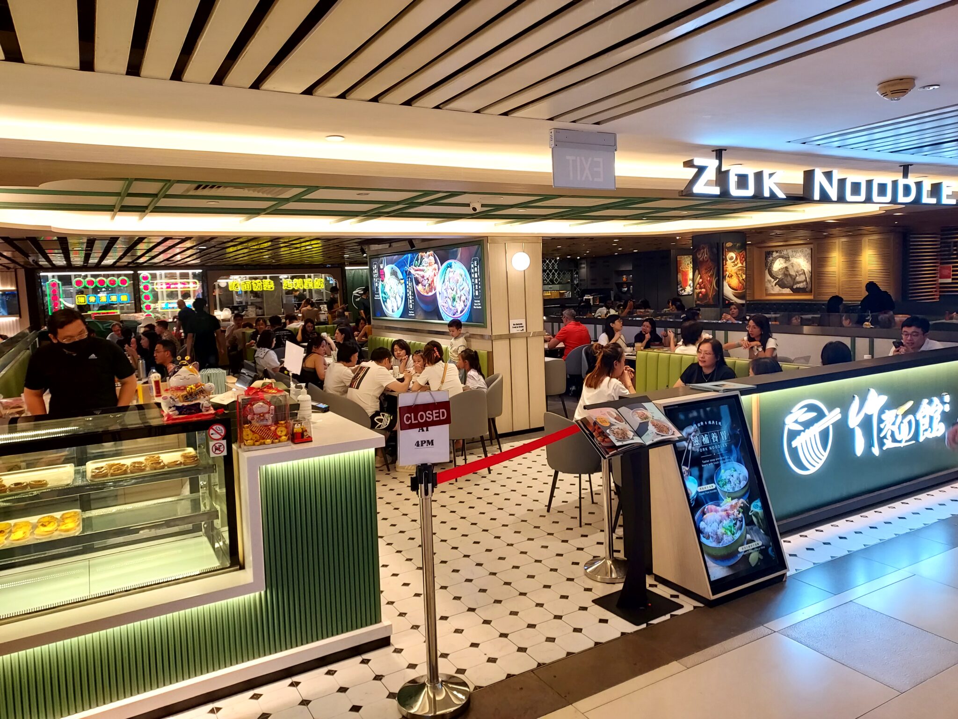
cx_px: 479
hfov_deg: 71.6
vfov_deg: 56.8
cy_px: 360
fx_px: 664
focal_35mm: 24
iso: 125
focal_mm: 4.6
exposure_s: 1/50
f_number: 1.8
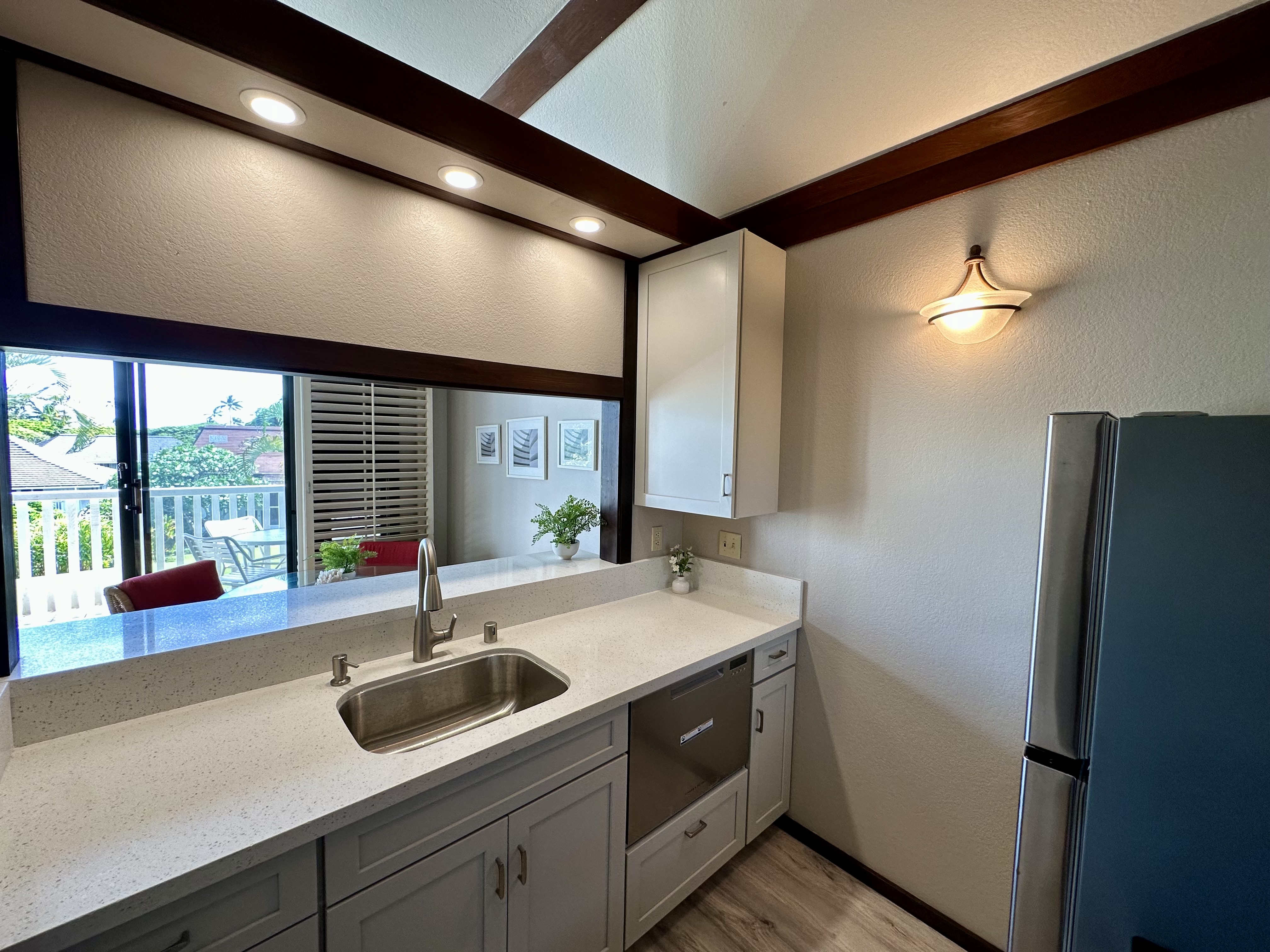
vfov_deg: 85.7
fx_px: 514
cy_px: 476
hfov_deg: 102.1
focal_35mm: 14
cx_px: 635
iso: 100
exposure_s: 1/120
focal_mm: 2.22
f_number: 2.2
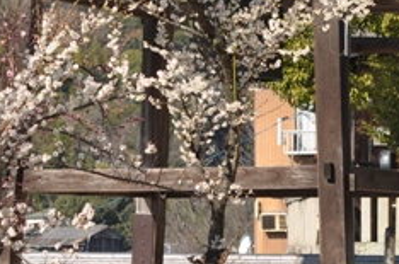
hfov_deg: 8.9
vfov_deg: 5.9
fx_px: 2555
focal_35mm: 231
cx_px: 198
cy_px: 49
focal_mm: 60
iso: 200
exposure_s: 1/800
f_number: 6.3
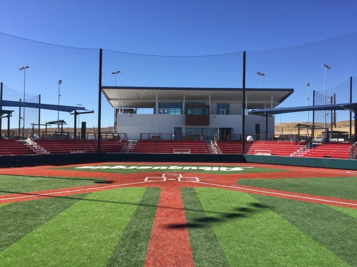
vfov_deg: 48.2
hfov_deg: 61.7
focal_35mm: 29
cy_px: 134
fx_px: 299
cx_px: 178
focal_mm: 4.15
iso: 32
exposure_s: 1/1721
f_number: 2.2
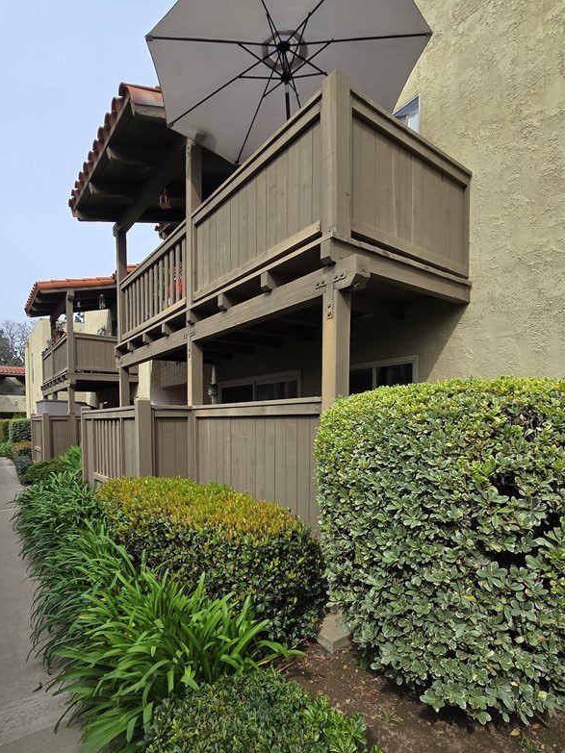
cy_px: 438
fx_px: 370
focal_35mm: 17
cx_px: 281
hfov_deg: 74.7
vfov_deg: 90.3
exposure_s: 1/2000
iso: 50
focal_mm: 2.2
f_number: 2.2
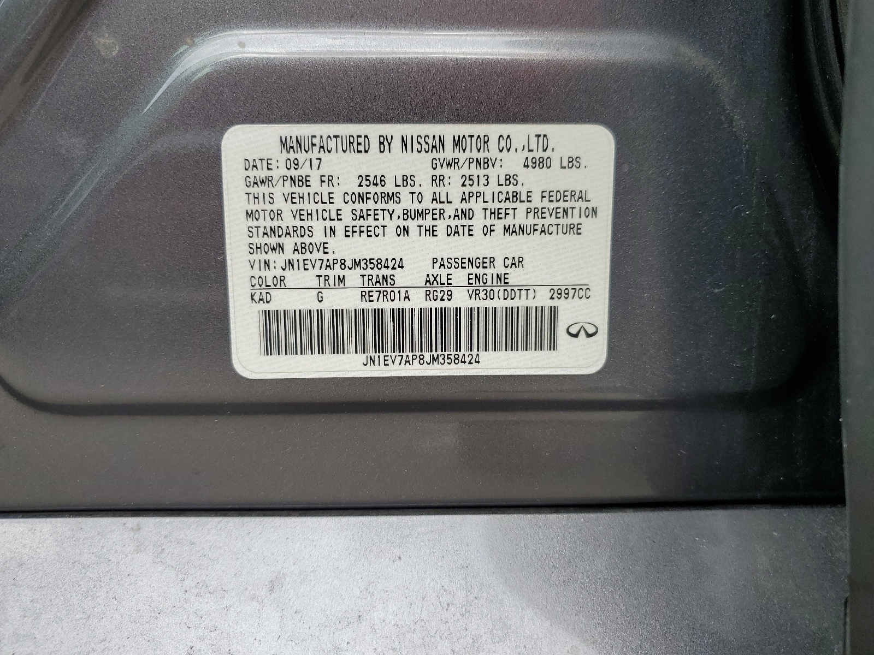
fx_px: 656
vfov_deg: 53.1
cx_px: 437
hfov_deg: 67.3
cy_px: 328
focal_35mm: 26
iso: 50
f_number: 1.5
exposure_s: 1/909
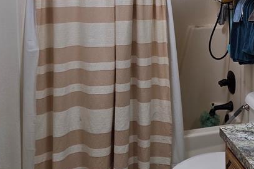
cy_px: -12
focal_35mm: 60
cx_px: 250
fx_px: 423
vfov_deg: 21.6
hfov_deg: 31.1
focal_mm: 5.4
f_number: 1.8
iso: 100
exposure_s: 1/120
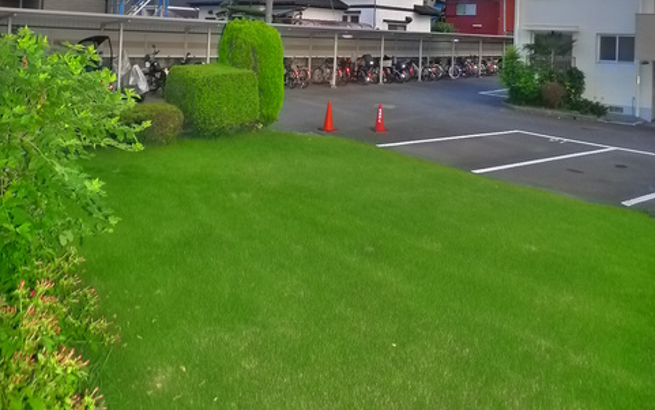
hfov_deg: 52.7
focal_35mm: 37
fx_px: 661
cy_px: 22
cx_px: 336
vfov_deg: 32.3
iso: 400
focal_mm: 5.1
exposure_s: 1/125
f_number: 2.5
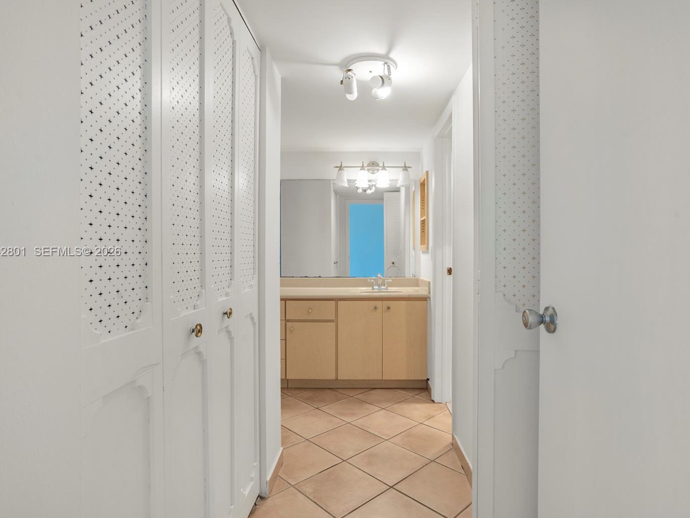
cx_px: 367
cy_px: 252
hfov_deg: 87.6
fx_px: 359
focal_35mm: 18
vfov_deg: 71.6
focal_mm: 16
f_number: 9
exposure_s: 1/15
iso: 100
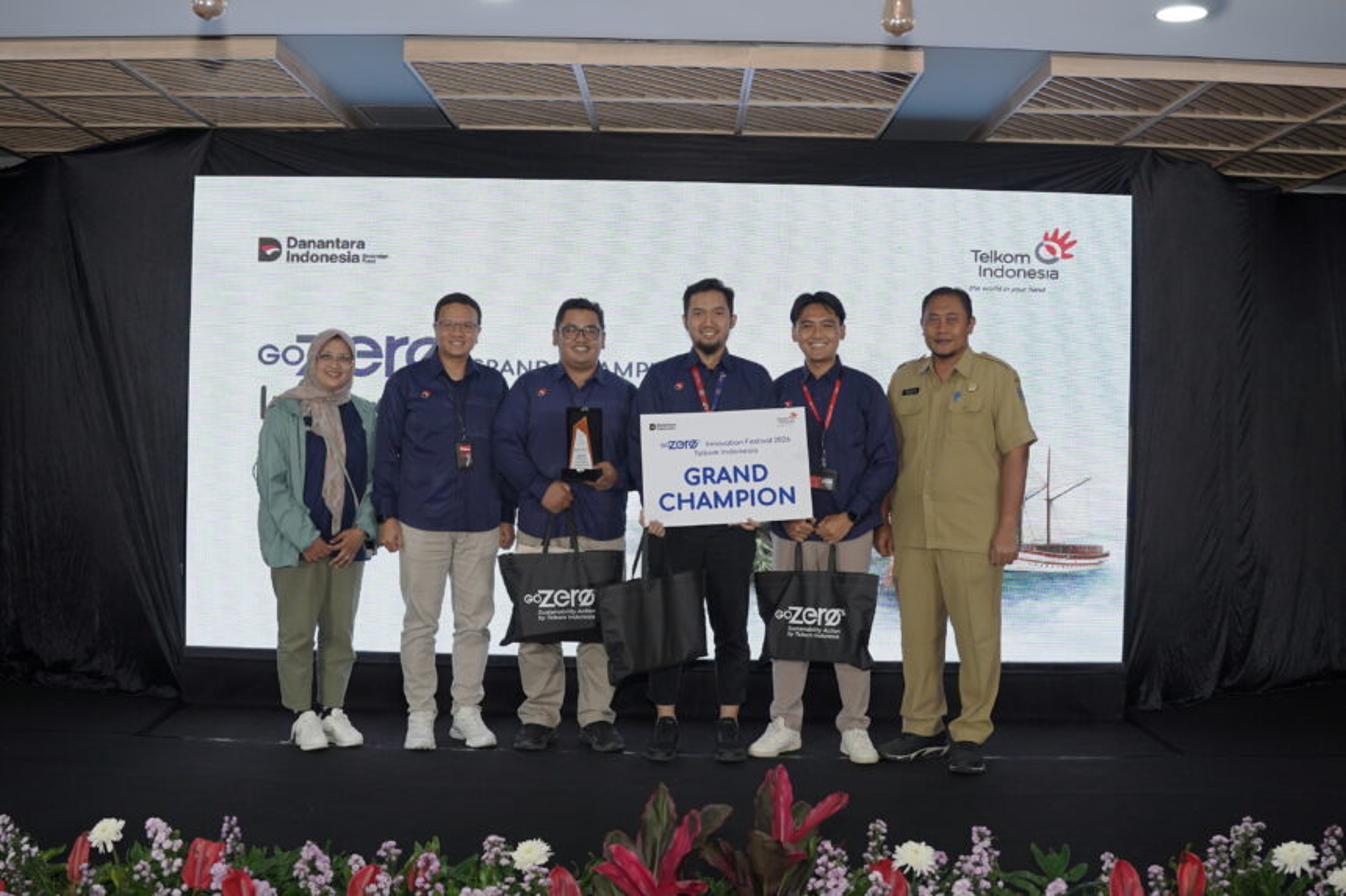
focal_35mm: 36
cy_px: 448
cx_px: 673
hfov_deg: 53.1
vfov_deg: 36.9
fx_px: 1346
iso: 160
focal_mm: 24
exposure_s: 1/100
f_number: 3.2
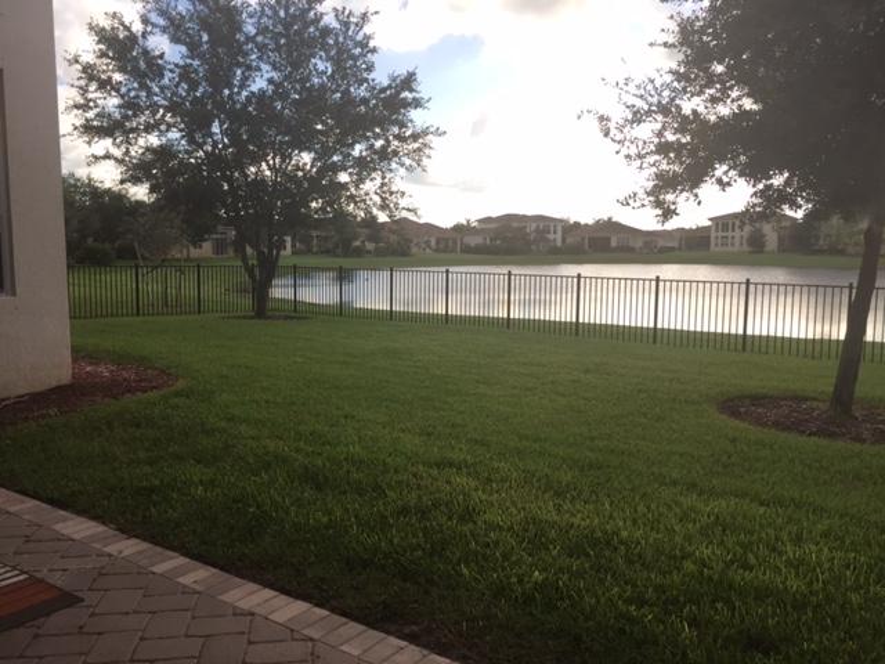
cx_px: 442
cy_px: 332
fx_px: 741
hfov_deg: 61.7
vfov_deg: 48.2
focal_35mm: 29
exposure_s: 1/1980
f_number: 2.2
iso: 50
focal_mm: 4.15
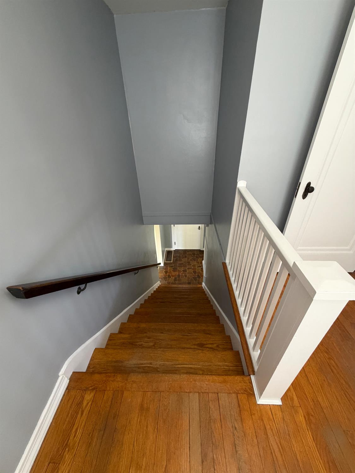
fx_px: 191
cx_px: 178
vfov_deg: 102.0
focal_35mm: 14
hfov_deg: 85.7
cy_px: 236
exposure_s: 1/70
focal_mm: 2.22
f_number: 2.2
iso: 320
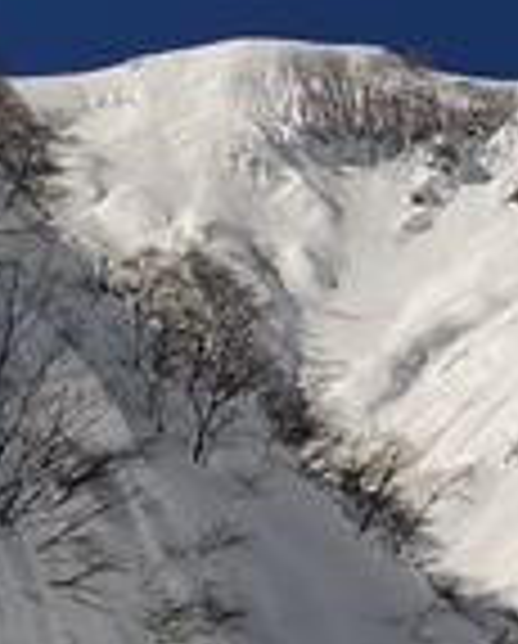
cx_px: 1072
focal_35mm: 139
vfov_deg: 13.4
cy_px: 793
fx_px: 2655
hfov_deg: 10.2
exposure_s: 1/4740
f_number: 1.79
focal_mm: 4.8
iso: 50
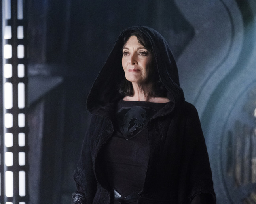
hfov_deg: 10.7
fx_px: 1363
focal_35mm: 180
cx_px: 151
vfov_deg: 8.6
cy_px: 102
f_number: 2.8
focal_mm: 106
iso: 6400
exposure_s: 1/125
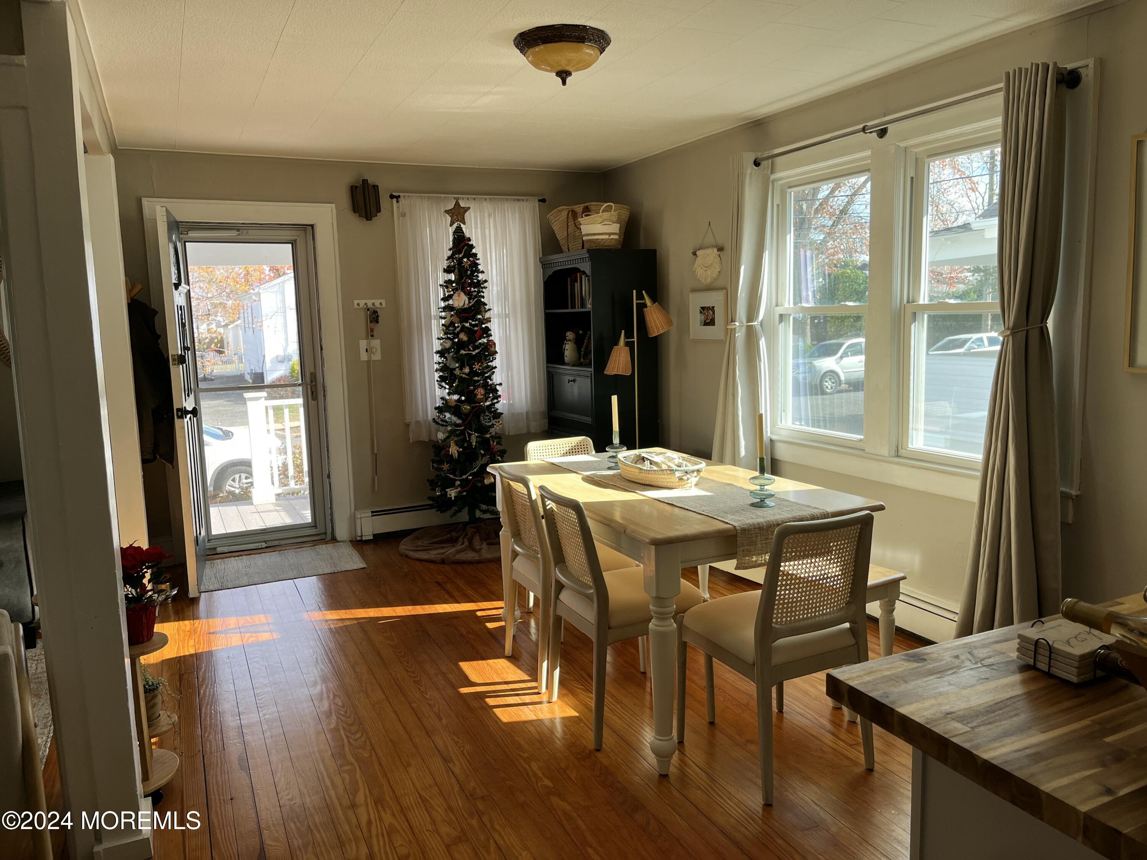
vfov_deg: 53.1
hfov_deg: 67.3
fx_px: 862
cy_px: 430
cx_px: 574
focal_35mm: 26
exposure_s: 1/202
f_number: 1.6
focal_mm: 5.1
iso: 50
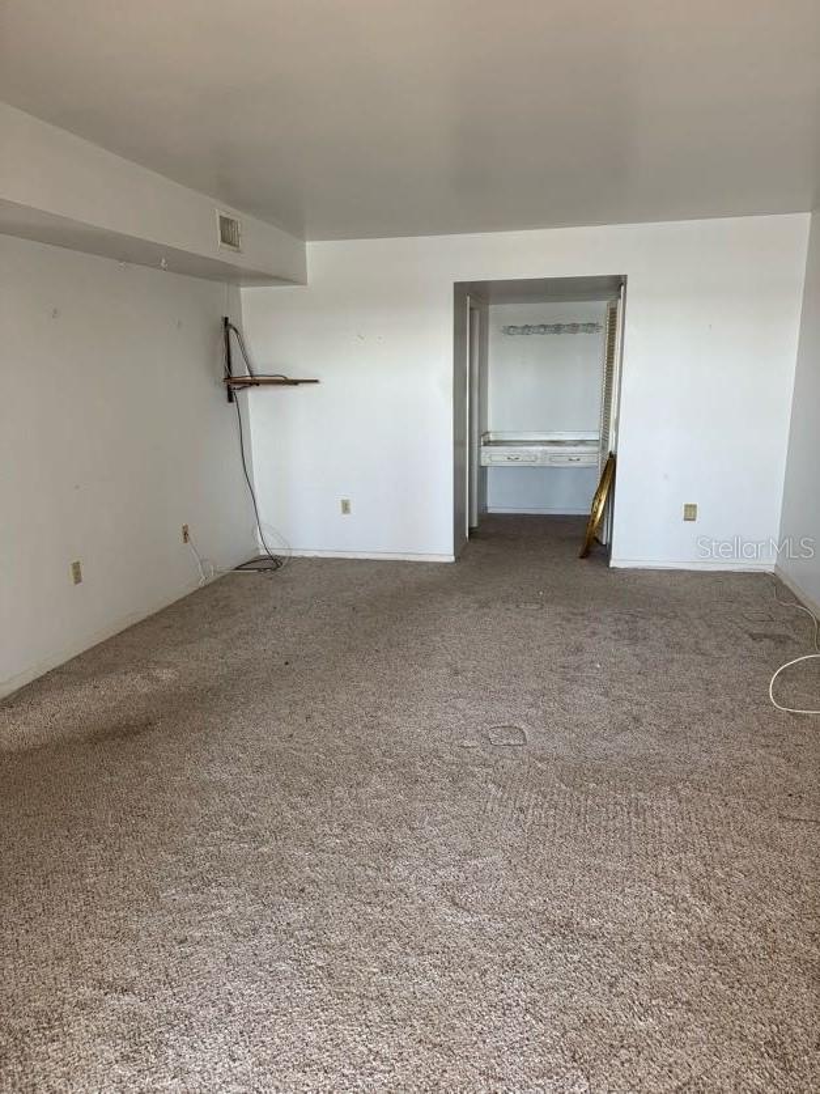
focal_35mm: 24
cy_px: 547
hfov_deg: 56.8
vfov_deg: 71.6
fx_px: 758
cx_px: 410
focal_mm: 6.76
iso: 160
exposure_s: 1/121
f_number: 1.78
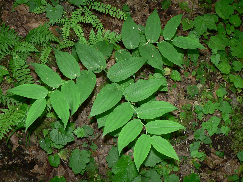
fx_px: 253
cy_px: 91
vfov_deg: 39.7
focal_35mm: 36
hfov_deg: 51.4
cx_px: 122
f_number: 2.8
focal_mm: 6
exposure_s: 1/80
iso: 80
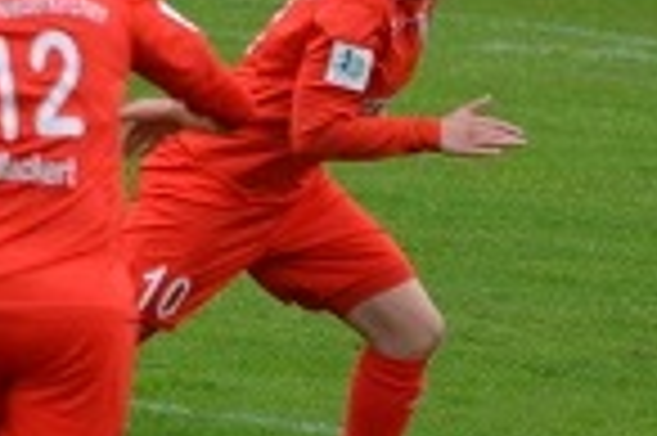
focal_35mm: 944
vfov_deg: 1.5
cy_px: 227
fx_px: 17201
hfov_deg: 2.2
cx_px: 297
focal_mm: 195
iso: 800
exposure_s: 1/800
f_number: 5
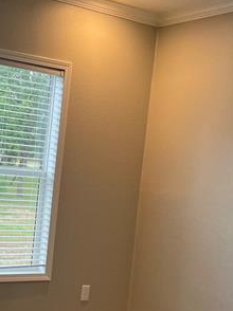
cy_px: 217
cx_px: -1
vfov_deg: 28.3
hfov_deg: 20.9
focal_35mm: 68
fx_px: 611
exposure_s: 1/120
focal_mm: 5.7
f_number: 1.5
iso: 80
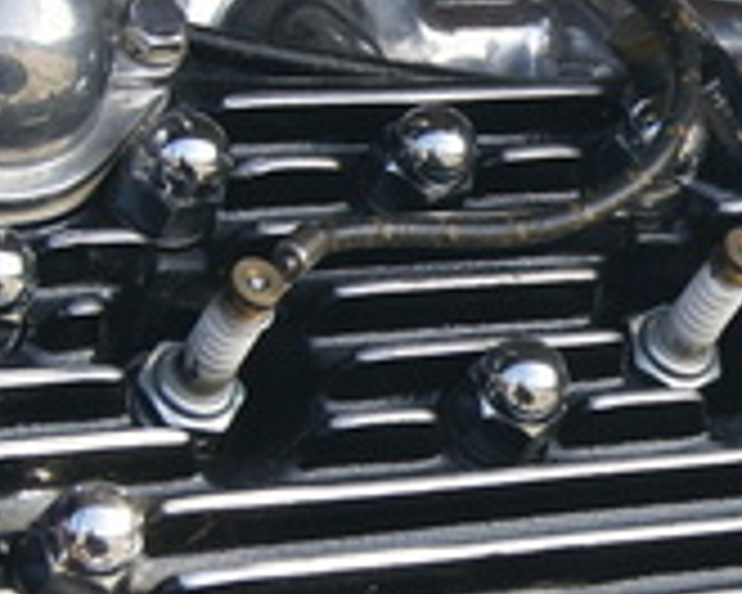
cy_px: 400
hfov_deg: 9.3
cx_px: 888
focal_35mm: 205
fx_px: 4502
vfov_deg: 7.5
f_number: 7.1
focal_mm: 40
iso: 100
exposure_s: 1/125
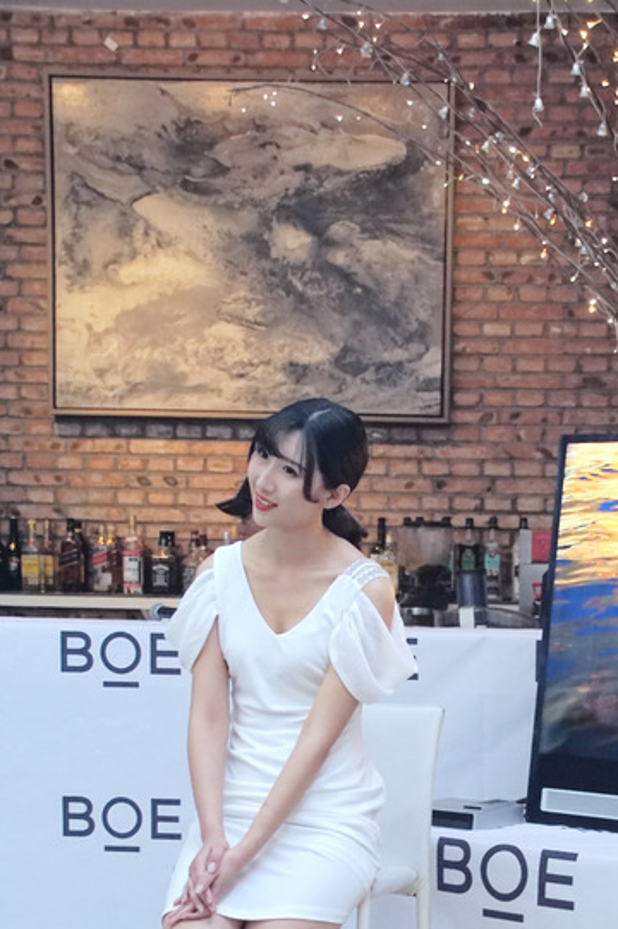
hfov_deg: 19.3
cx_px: 482
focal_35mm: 70
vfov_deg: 28.2
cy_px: 757
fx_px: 1805
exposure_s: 1/60
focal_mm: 28
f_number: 4
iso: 2000
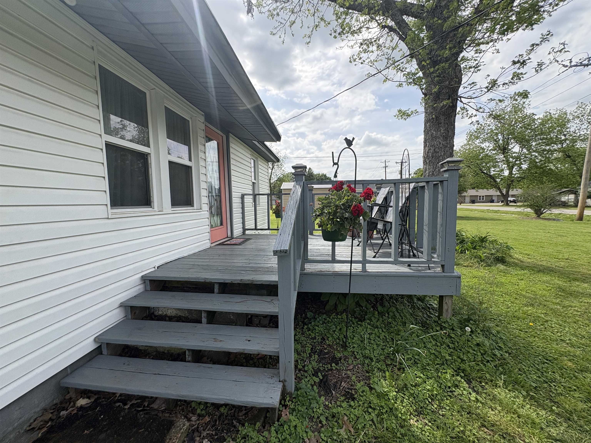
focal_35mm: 14
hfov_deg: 102.1
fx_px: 239
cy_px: 222
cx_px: 296
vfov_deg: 85.7
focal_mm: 2.22
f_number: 2.2
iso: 64
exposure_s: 1/1709
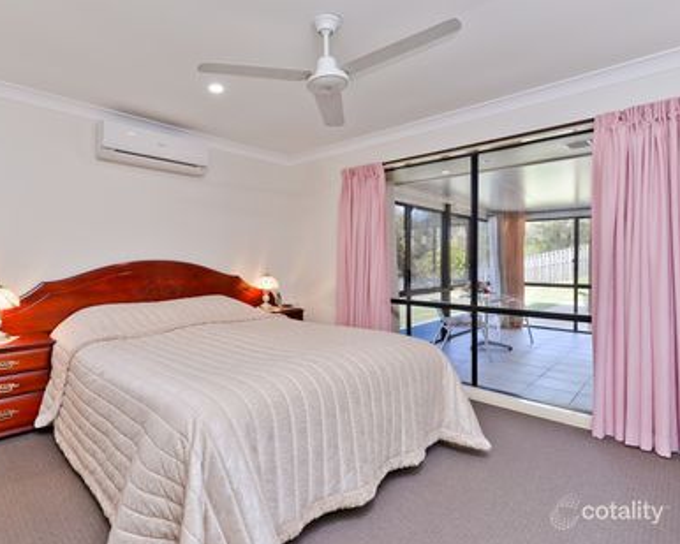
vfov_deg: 80.4
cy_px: 272
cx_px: 278
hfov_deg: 92.1
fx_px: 322
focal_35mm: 16
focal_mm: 14
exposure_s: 1/80
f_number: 10
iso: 320
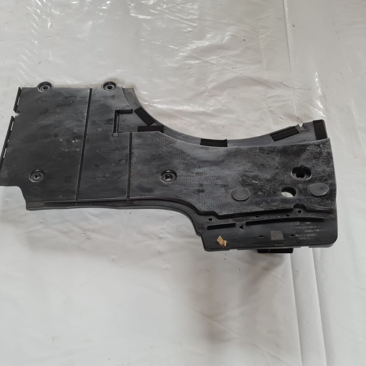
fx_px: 371
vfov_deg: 52.5
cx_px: 166
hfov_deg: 52.5
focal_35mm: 31
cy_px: 182
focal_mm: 5.4
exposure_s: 1/100
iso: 200
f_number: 1.8
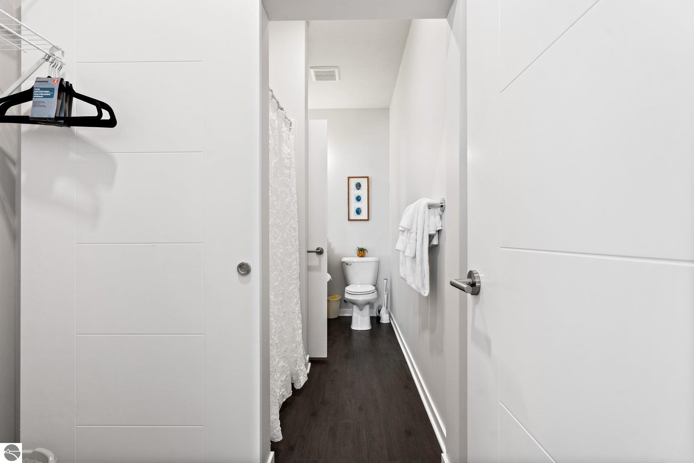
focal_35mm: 16
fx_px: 308
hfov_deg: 96.7
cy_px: 232
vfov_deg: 73.7
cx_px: 347
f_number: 7.1
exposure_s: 1/6
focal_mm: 16
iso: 320
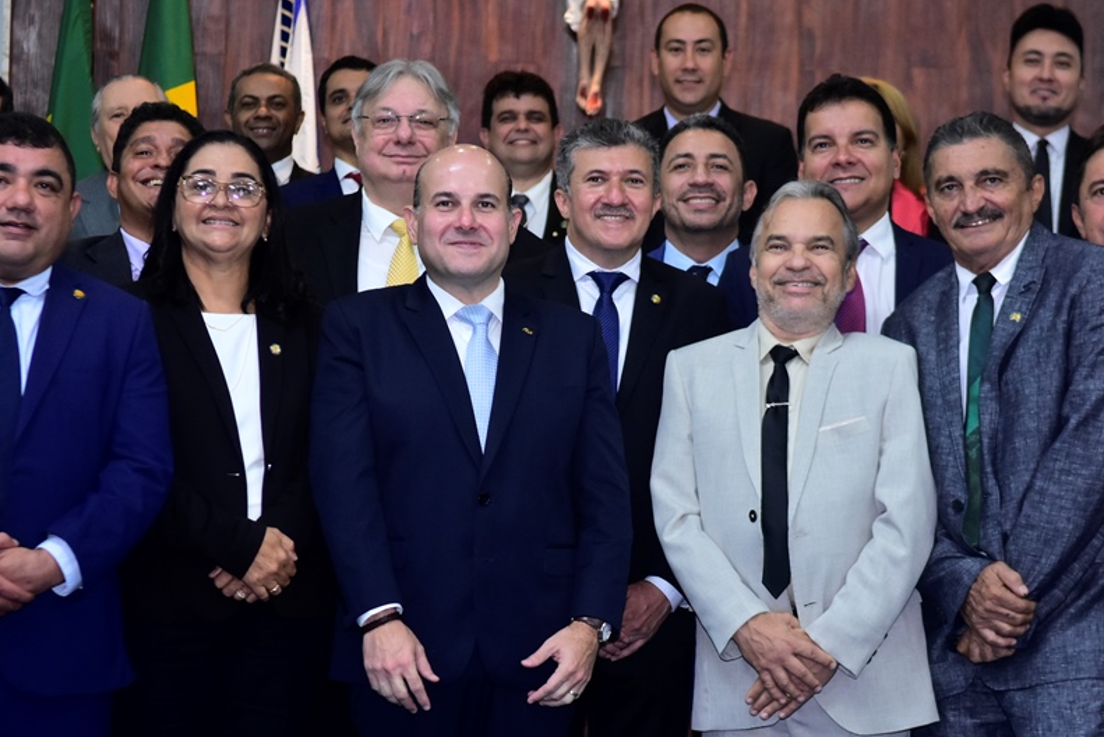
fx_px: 2792
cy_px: 442
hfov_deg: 22.4
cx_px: 564
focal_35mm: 91
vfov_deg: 15.0
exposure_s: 1/125
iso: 800
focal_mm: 48
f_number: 4.5
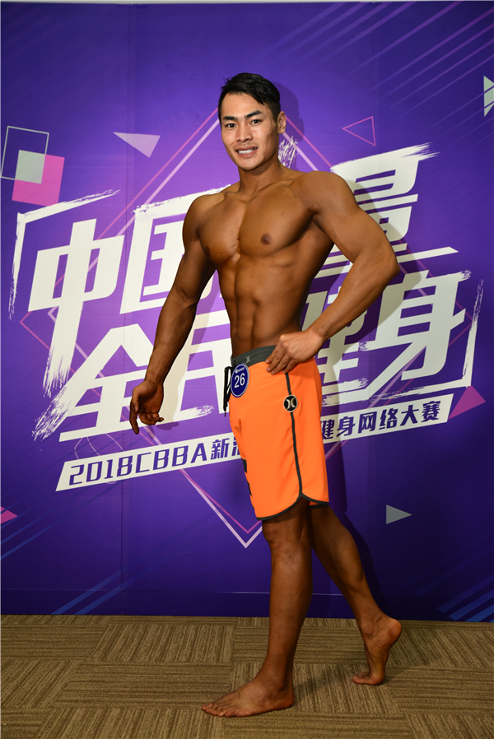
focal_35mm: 48
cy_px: 370
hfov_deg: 28.1
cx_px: 247
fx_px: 986
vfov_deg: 41.1
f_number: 4
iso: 800
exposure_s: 1/160
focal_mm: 48
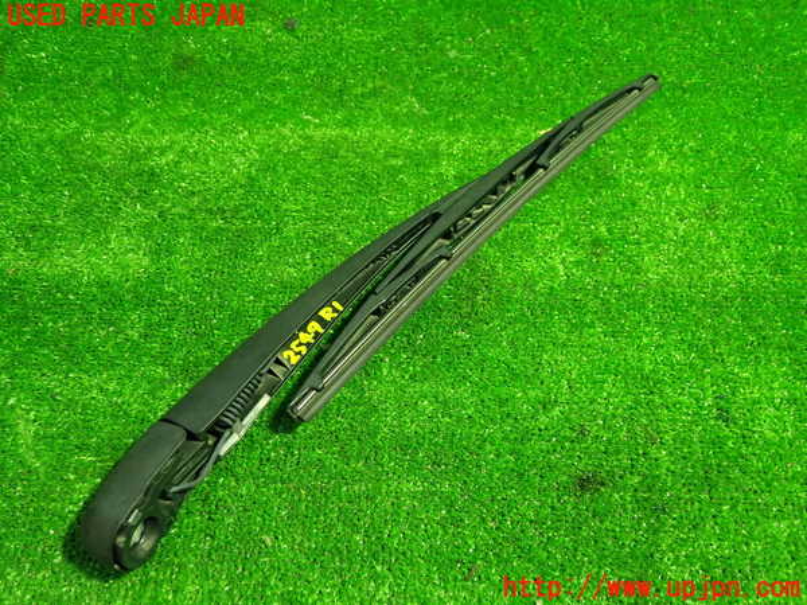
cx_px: 404
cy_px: 302
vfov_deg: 46.8
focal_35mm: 30
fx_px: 699
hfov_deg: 60.0
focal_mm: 5.4
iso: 400
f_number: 2.3
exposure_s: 1/30
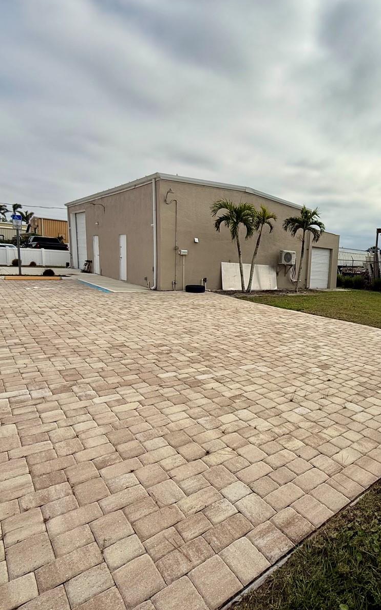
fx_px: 332
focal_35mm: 20
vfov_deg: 85.1
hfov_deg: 54.3
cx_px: 320
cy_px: 304
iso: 50
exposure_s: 1/4425
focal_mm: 2.22
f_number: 2.2
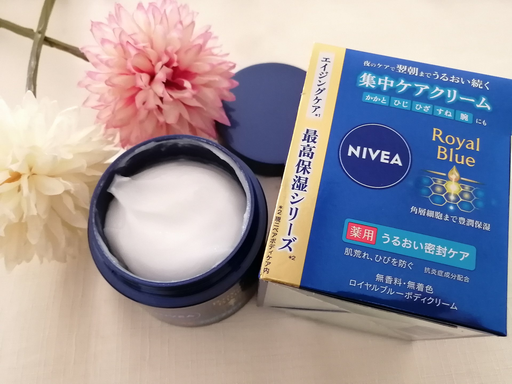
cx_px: 256
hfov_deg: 65.3
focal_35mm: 27
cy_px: 192
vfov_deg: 51.4
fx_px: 399
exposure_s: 1/25
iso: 400
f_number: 1.8
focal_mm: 3.62
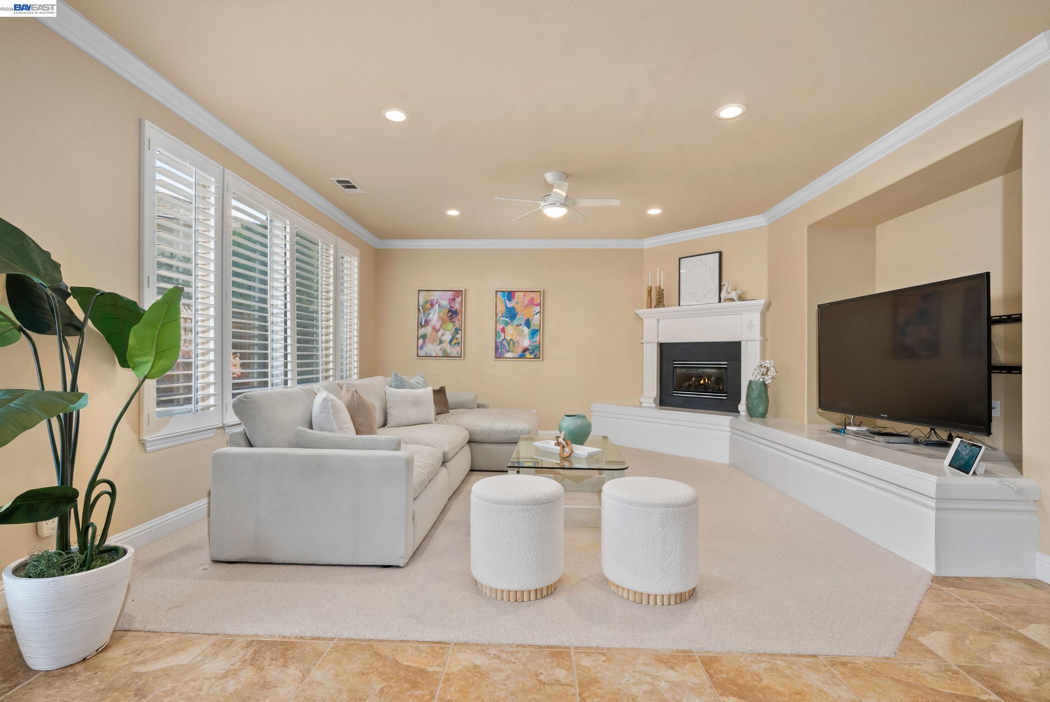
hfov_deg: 96.7
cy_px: 351
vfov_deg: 73.8
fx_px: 467
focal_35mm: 16
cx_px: 525
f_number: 9
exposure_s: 1/5
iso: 400
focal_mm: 16
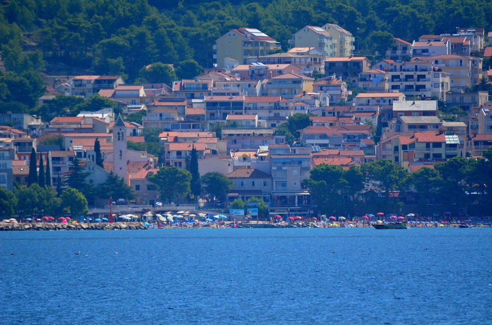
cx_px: 246
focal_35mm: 450
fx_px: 6135
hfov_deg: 4.6
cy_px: 162
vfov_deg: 3.0
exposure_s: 1/8000
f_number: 5.6
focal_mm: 300
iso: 1800
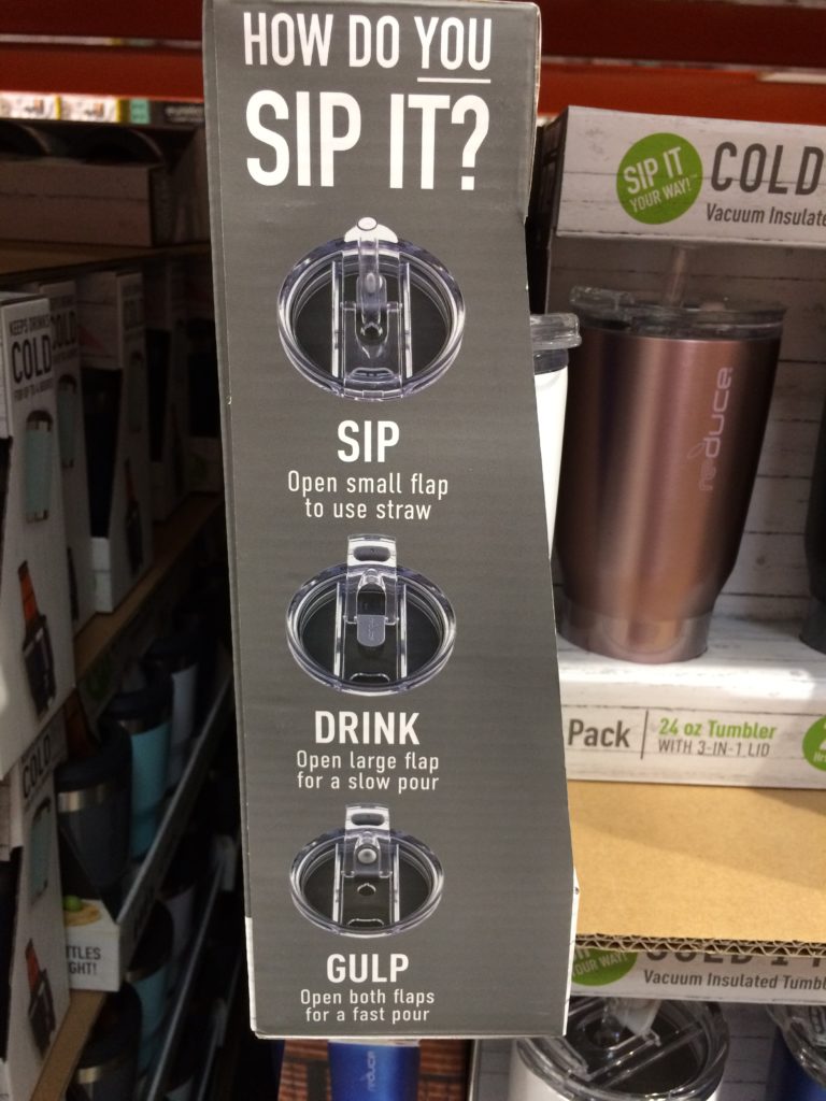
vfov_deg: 61.7
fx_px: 923
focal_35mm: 29
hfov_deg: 48.2
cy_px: 550
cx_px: 413
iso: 250
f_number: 2.2
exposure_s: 1/33
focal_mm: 4.15
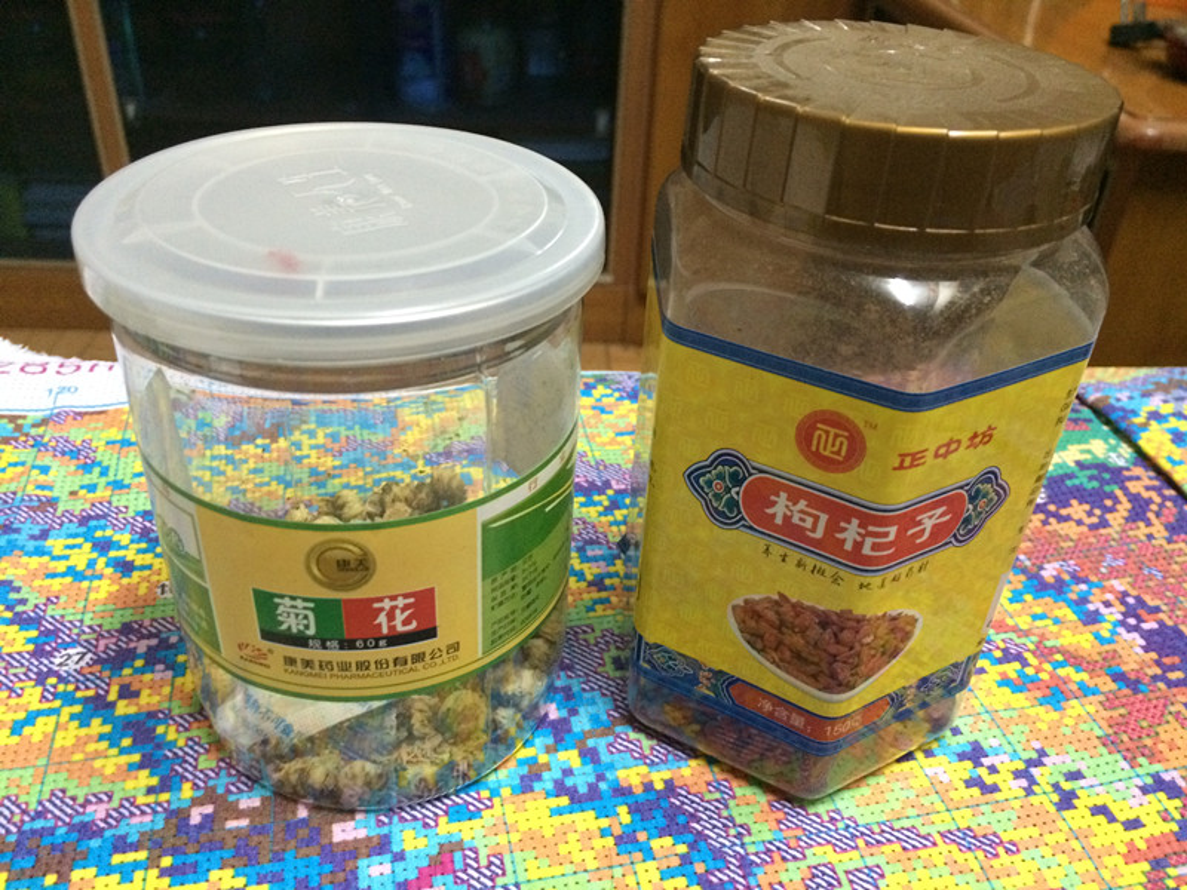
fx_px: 994
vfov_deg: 48.2
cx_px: 594
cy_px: 445
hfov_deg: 61.7
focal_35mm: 29
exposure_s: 1/15
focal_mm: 4.15
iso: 400
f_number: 2.2
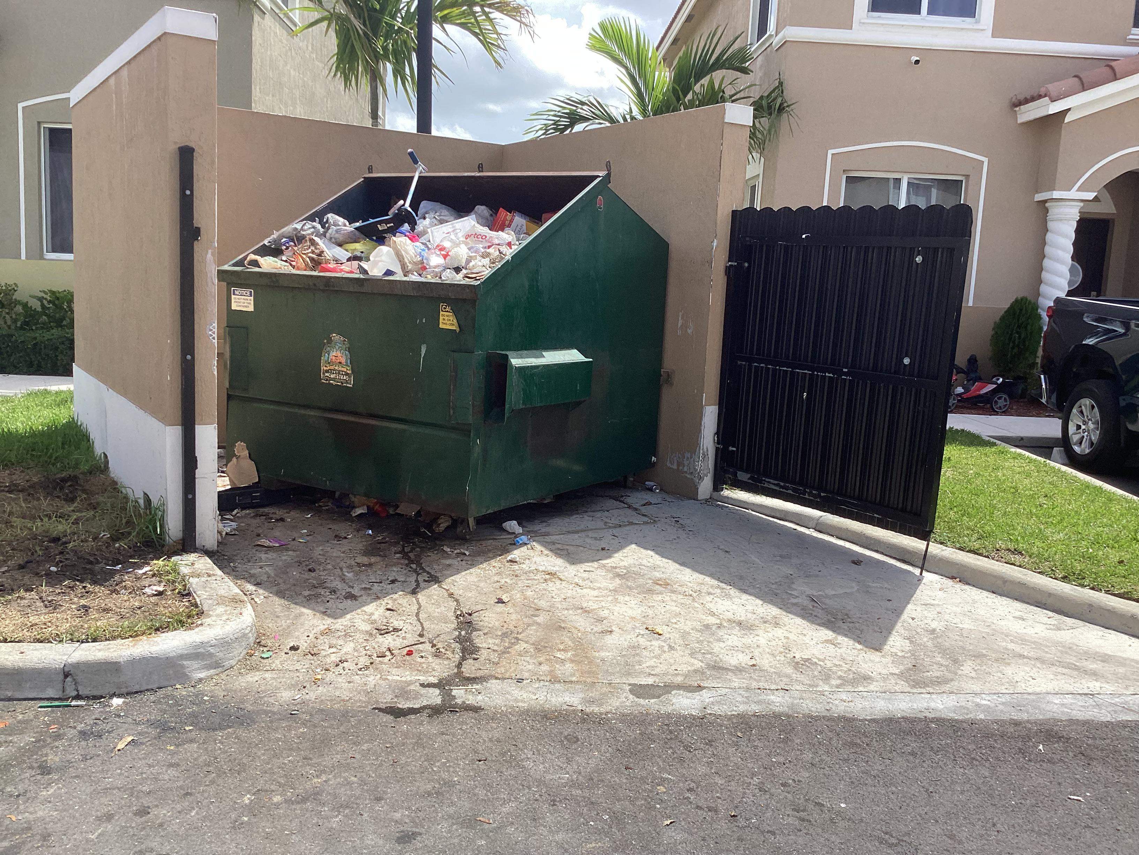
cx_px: 570
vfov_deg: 45.4
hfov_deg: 58.4
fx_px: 1020
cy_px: 428
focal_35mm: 31
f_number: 2.4
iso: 25
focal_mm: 3.3
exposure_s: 1/1006
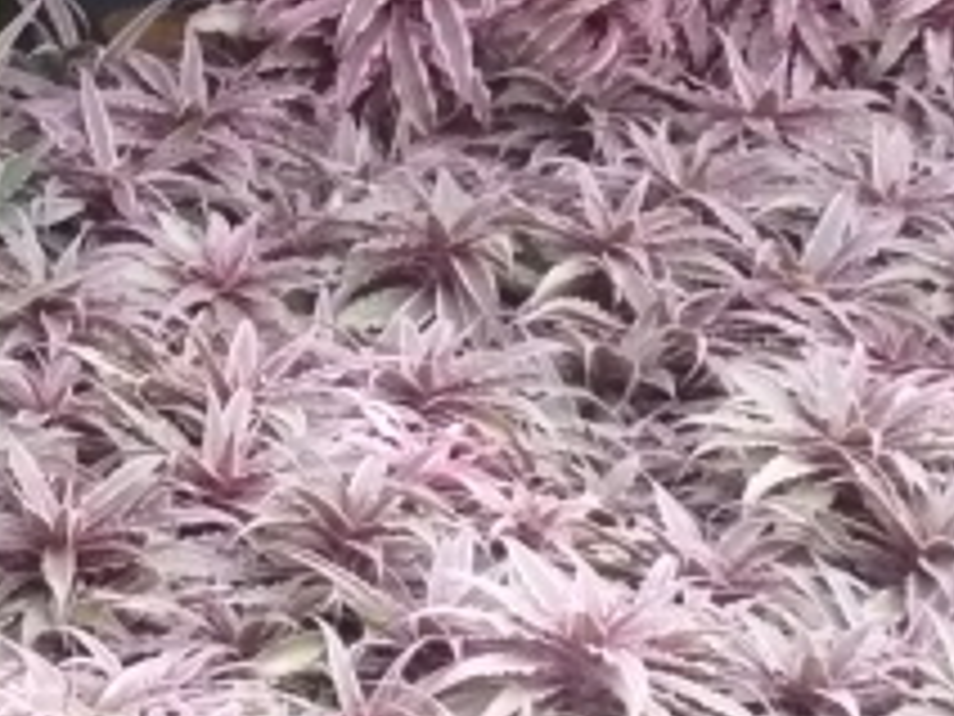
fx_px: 6642
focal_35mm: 241
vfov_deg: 6.2
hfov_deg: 8.1
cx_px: -212
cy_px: 99
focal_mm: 8.3
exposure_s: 1/30
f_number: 3.4
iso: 400
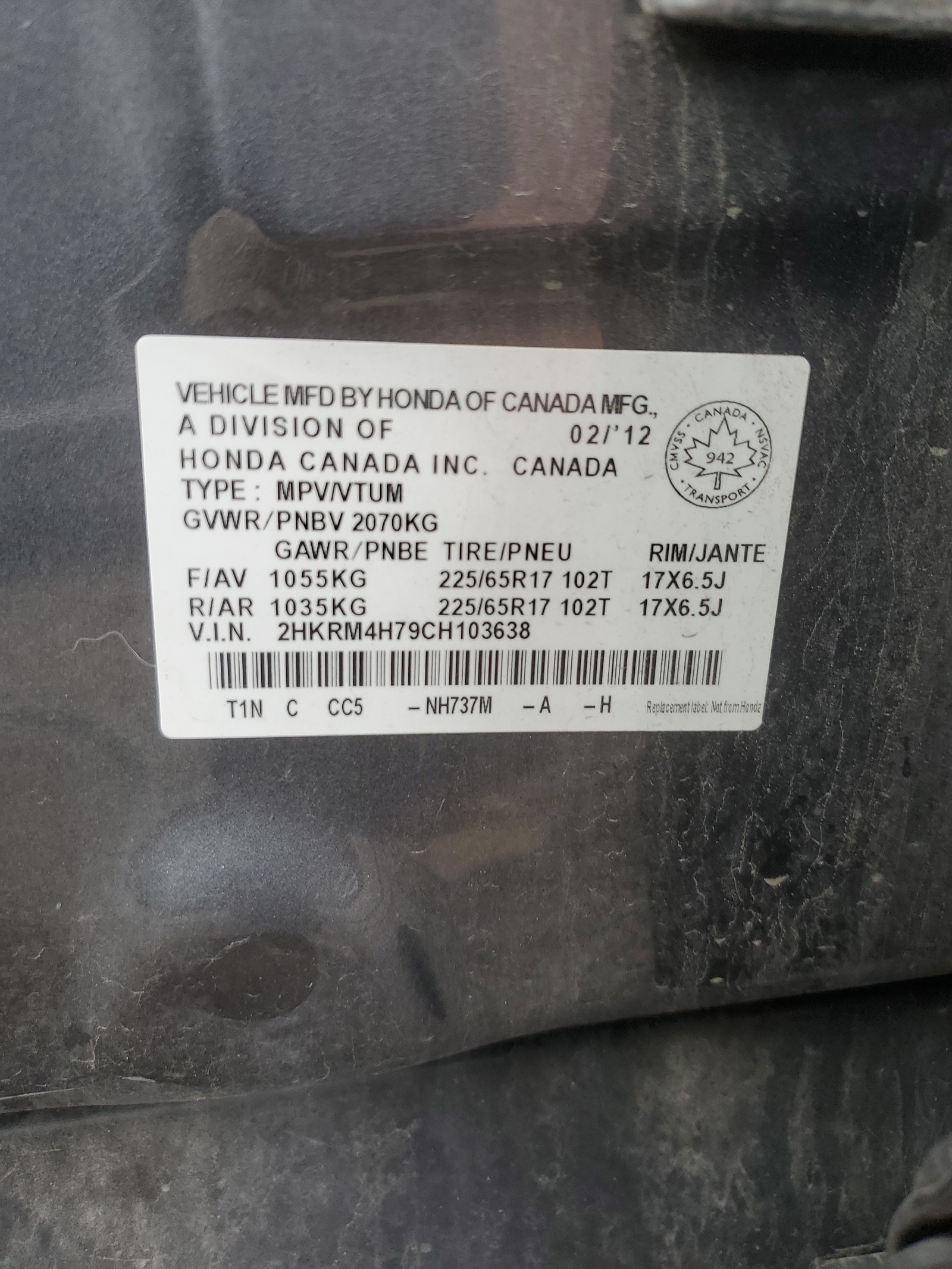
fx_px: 953
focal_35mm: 26
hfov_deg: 53.1
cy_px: 634
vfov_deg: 67.3
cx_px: 476
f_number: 1.5
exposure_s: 1/164
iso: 50
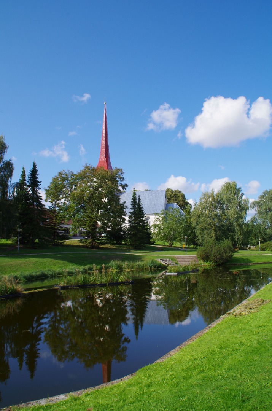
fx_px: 307
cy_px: 206
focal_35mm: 27
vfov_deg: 67.5
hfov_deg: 47.7
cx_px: 136
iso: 200
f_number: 11
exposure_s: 1/160
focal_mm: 18
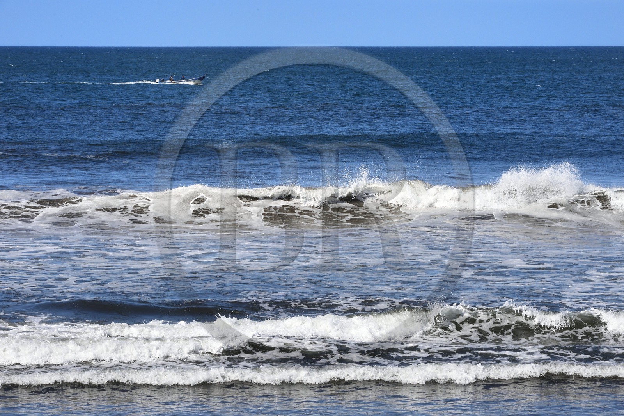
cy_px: 208
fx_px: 3466
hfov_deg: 10.3
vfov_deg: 6.9
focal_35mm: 200
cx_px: 312
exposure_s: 1/320
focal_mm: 200
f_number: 22
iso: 400
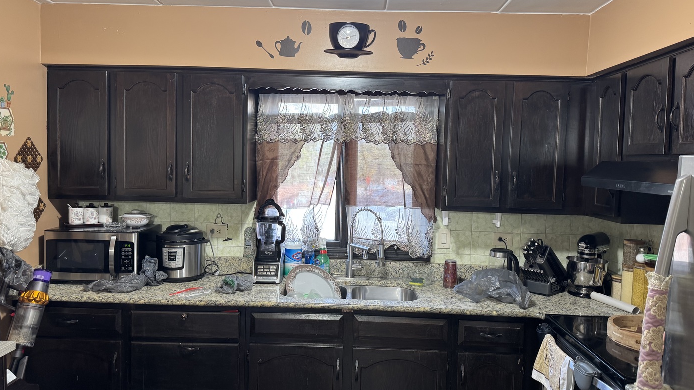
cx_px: 344
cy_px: 188
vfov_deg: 42.9
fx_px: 497
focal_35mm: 27
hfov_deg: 69.9
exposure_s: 1/60
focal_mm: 6.76
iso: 125
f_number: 1.78
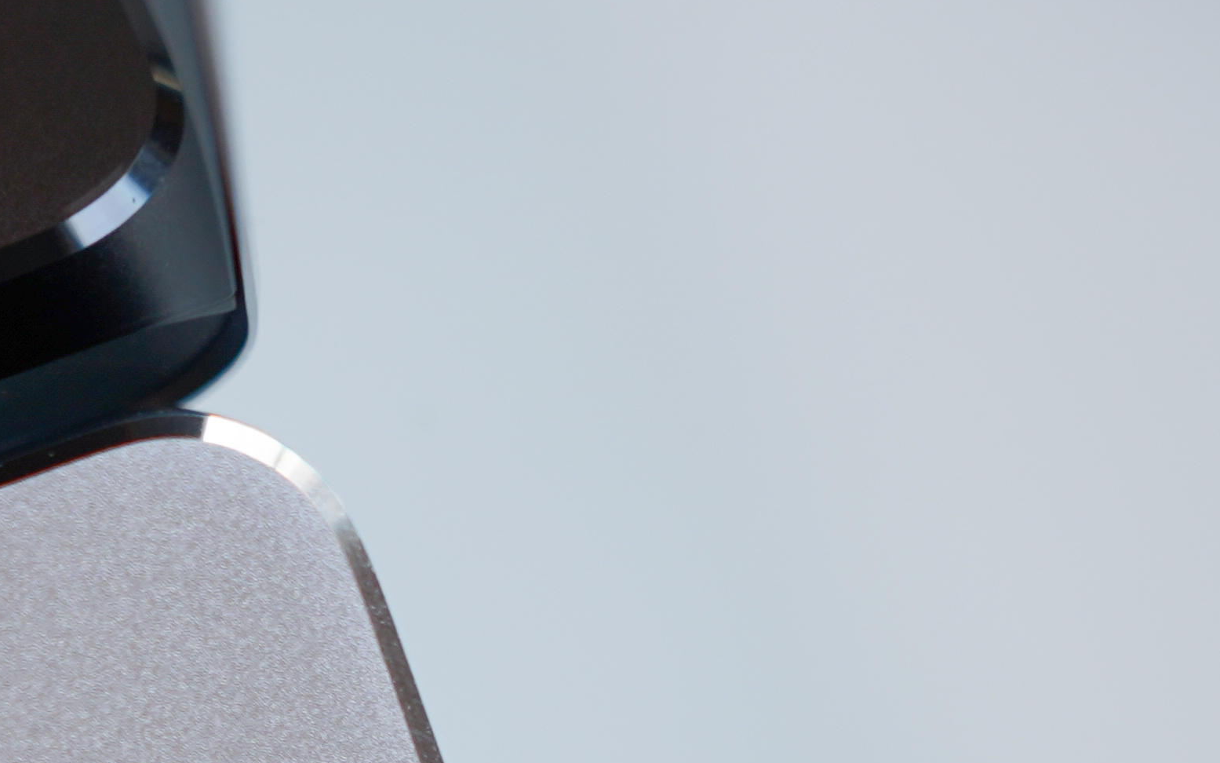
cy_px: 1120
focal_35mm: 413
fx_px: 13732
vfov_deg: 3.2
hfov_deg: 5.1
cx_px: -11
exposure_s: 1/40
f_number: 4
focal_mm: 105
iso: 100
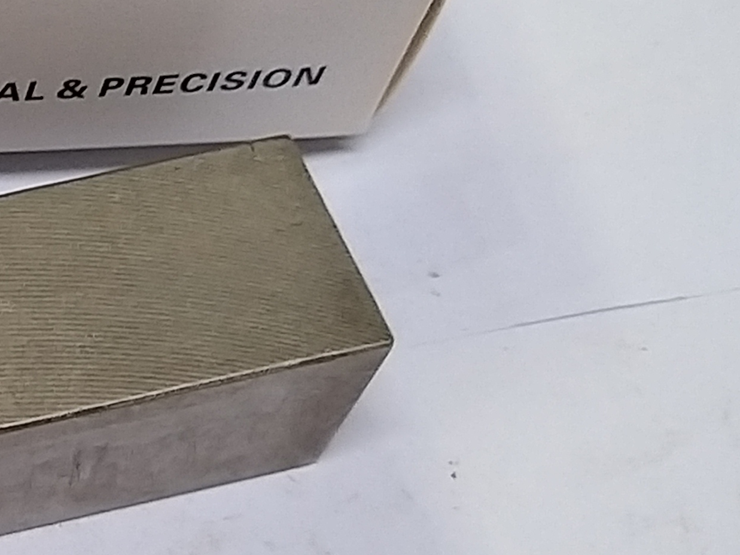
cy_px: 318
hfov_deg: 19.6
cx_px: -341
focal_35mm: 88
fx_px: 1881
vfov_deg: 16.8
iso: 160
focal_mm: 3.93
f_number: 1.7
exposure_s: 1/60
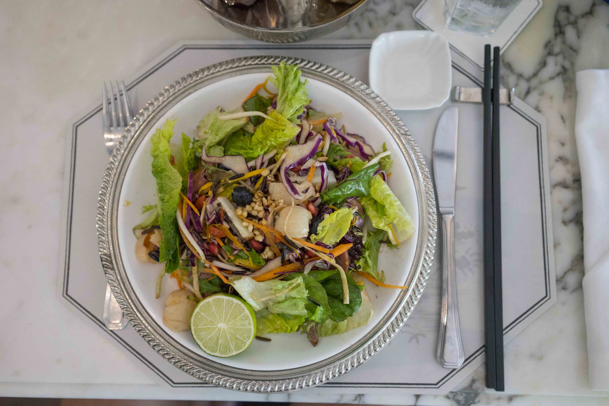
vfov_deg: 37.9
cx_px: 304
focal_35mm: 35
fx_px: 592
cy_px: 203
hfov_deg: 54.4
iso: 1600
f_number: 3.2
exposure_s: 1/160
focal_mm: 35
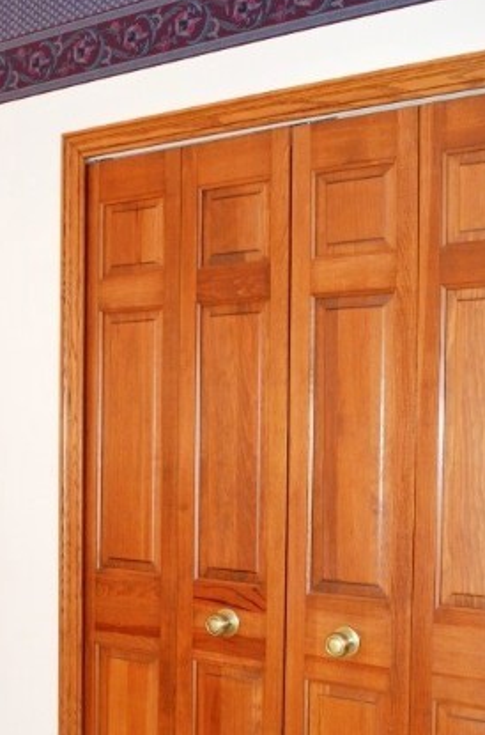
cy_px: 453
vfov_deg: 39.5
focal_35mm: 50
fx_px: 1017
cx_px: 159
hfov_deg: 26.7
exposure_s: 1/60
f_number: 3.5
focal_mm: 18
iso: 1250
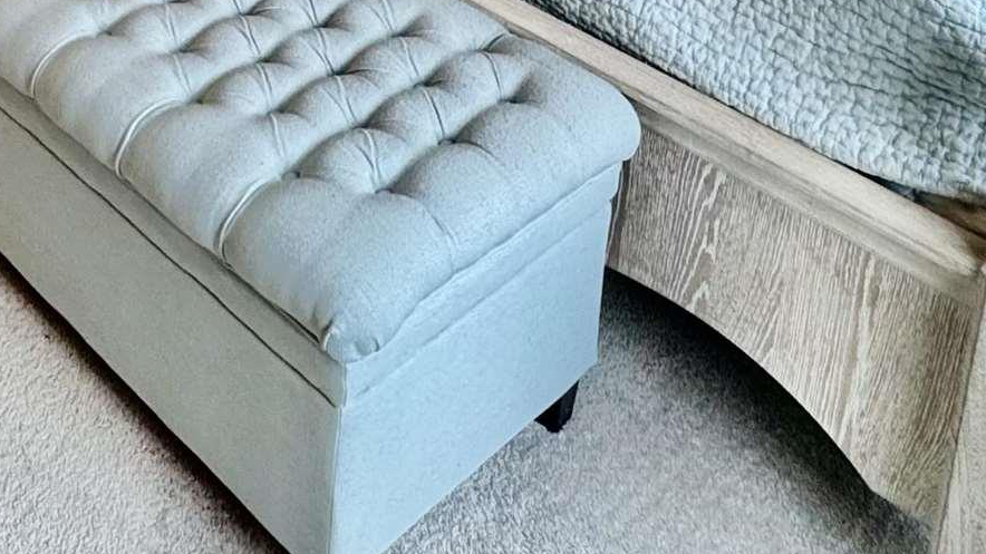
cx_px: 58
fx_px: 1386
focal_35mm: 53
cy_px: -459
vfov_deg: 17.8
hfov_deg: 36.2
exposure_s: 1/120
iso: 160
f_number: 2.2
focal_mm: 2.22
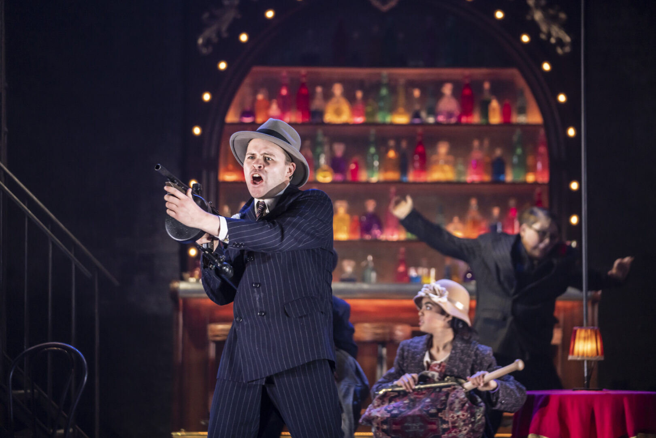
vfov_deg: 11.2
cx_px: 328
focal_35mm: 122
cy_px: 219
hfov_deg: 16.8
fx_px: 2223
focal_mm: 122
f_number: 2.8
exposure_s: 1/250
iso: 2500
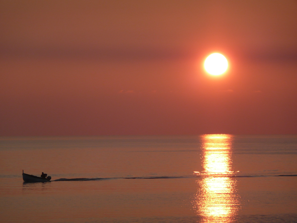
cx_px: 148
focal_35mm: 280
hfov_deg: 7.1
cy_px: 112
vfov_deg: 5.3
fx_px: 2402
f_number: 4.9
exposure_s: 1/640
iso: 100
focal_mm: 46
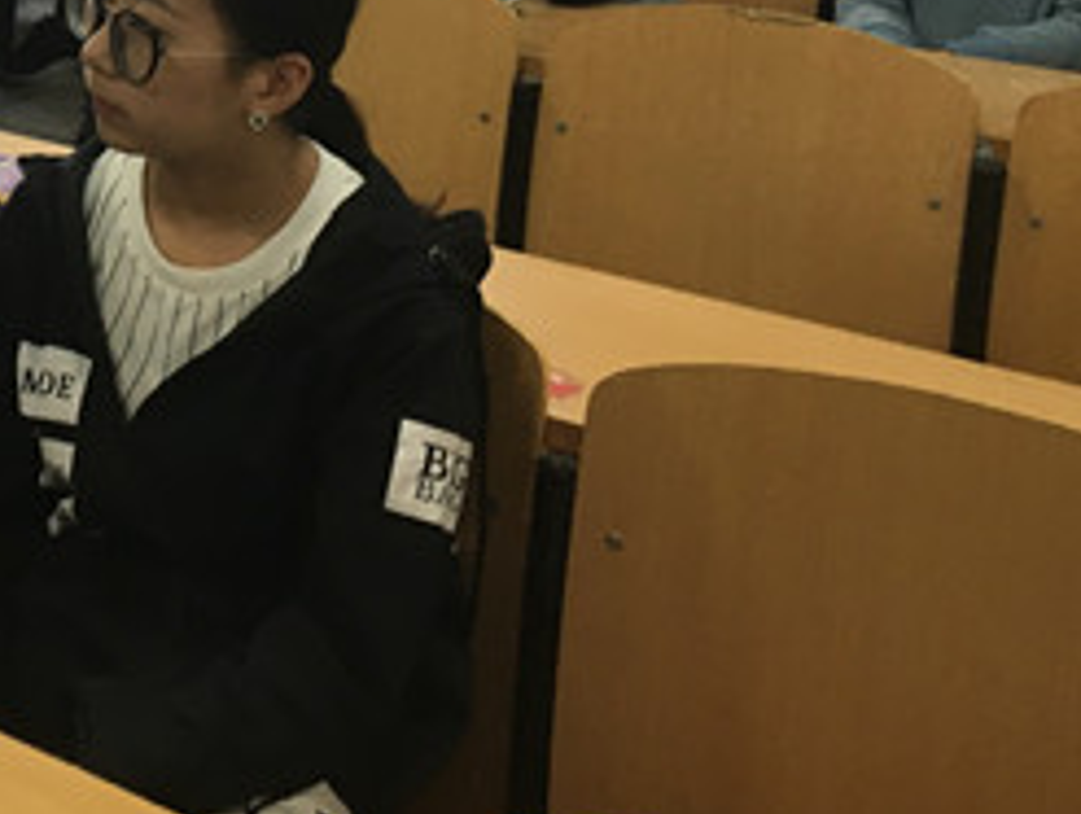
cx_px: -144
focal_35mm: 75
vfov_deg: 18.7
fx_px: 2346
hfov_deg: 24.1
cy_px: -140
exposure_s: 1/33
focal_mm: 4.15
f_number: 2.2
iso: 40
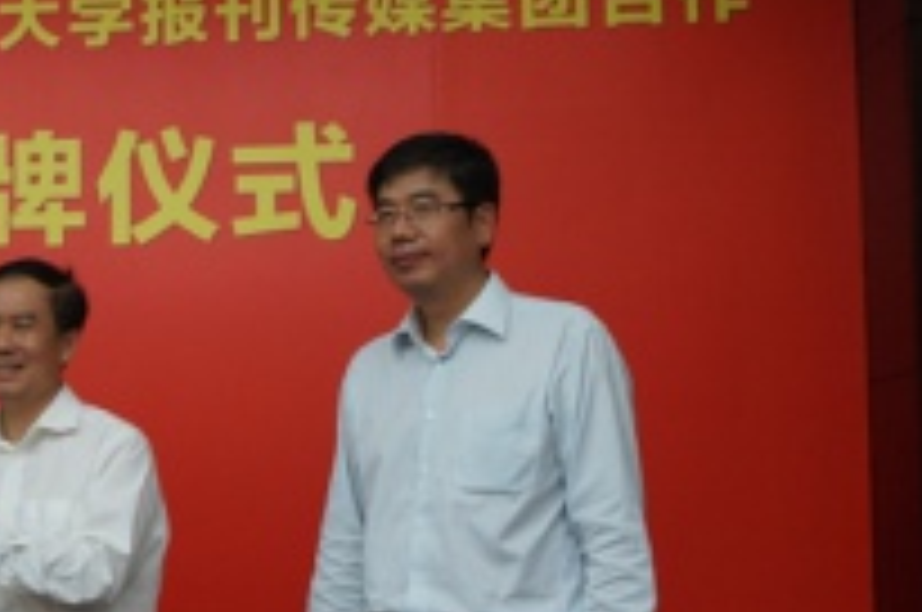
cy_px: 342
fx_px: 2134
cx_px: -121
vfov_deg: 16.3
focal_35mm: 83
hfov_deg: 22.8
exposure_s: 1/160
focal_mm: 19
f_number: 4
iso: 640
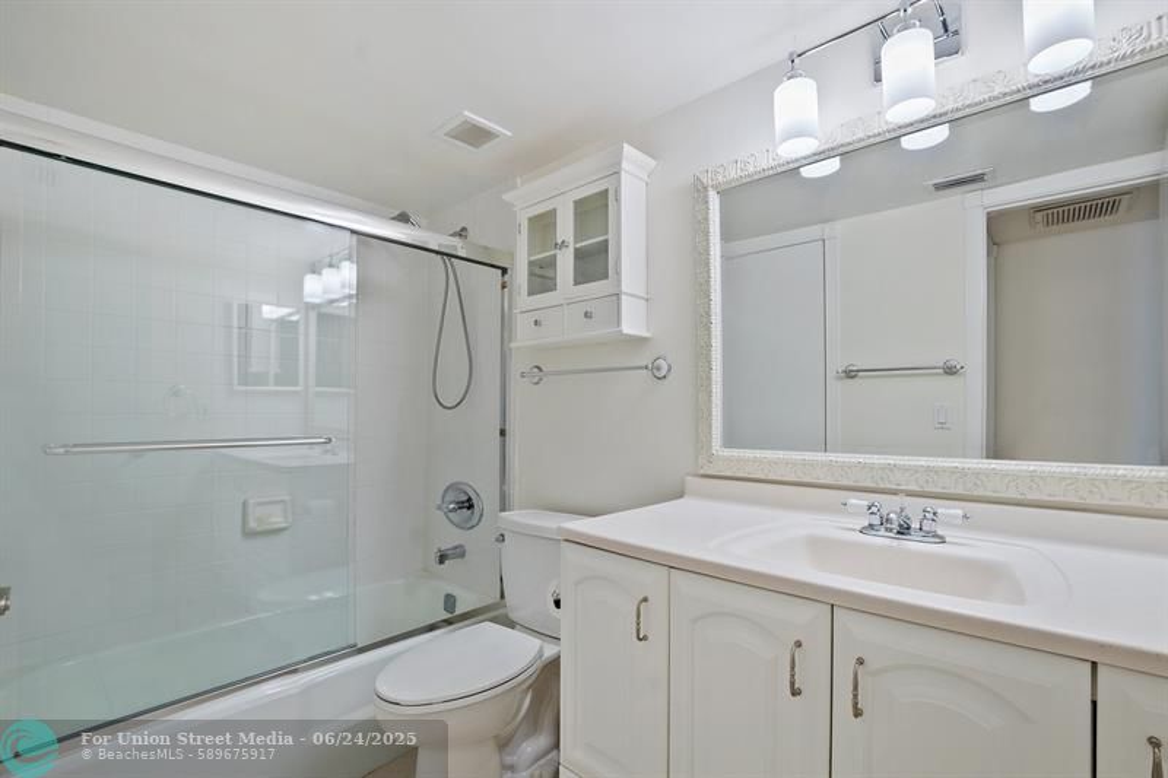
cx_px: 584
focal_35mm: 15
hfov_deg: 100.4
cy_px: 389
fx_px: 487
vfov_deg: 77.3
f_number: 8
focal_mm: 10
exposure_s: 1/15
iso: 360
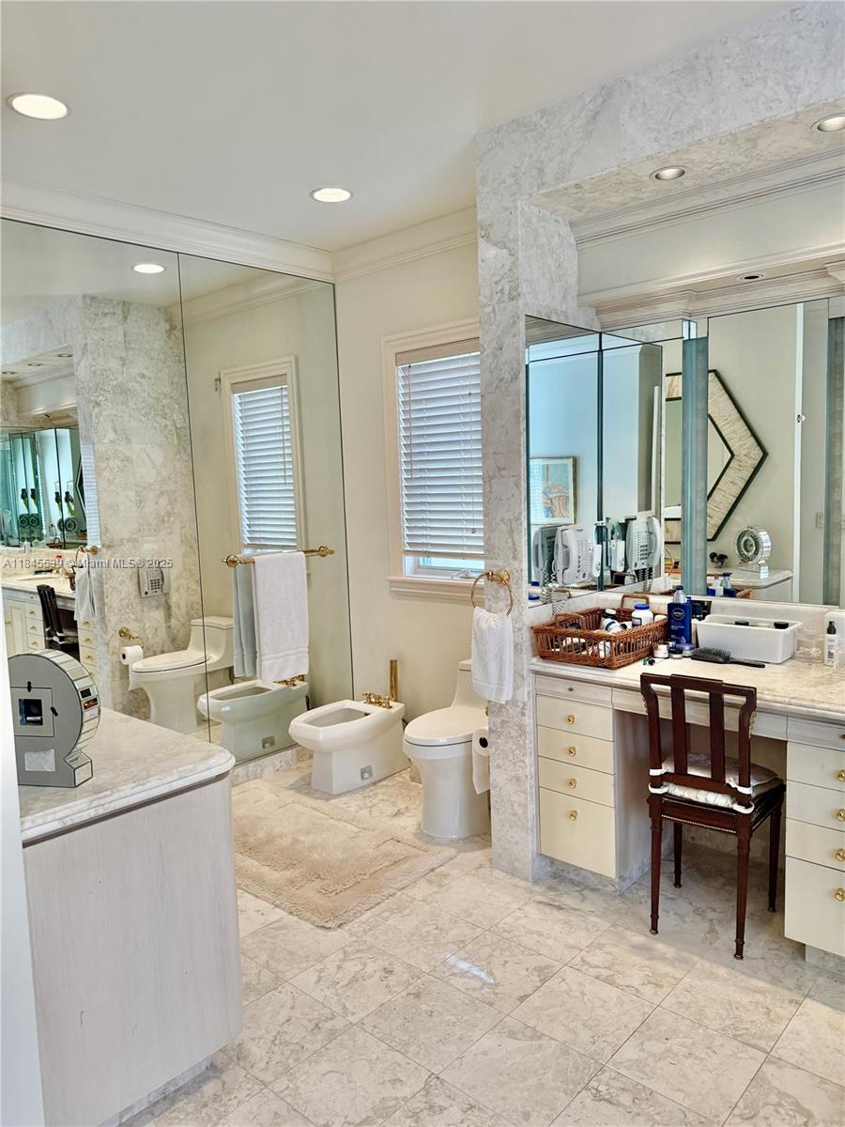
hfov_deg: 56.8
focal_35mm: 24
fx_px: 781
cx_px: 422
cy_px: 564
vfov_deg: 71.6
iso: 160
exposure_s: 1/237
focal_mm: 6.76
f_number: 1.78
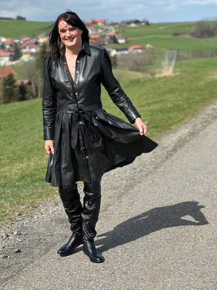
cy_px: 145
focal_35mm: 77
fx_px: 644
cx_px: 108
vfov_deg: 25.3
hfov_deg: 19.1
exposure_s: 1/536
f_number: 2.8
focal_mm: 9
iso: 32
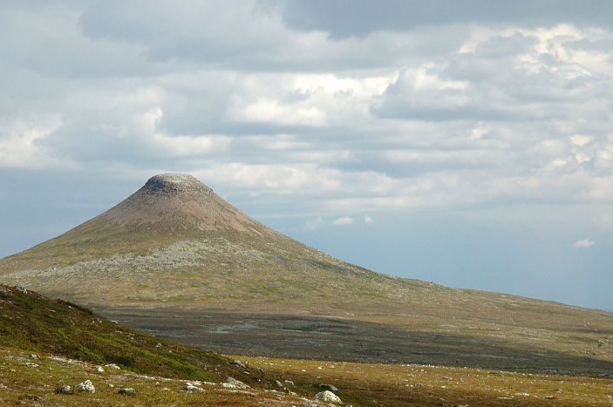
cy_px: 254
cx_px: 230
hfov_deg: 17.2
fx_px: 2024
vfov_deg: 11.5
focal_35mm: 119
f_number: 11
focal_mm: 62
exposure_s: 1/125
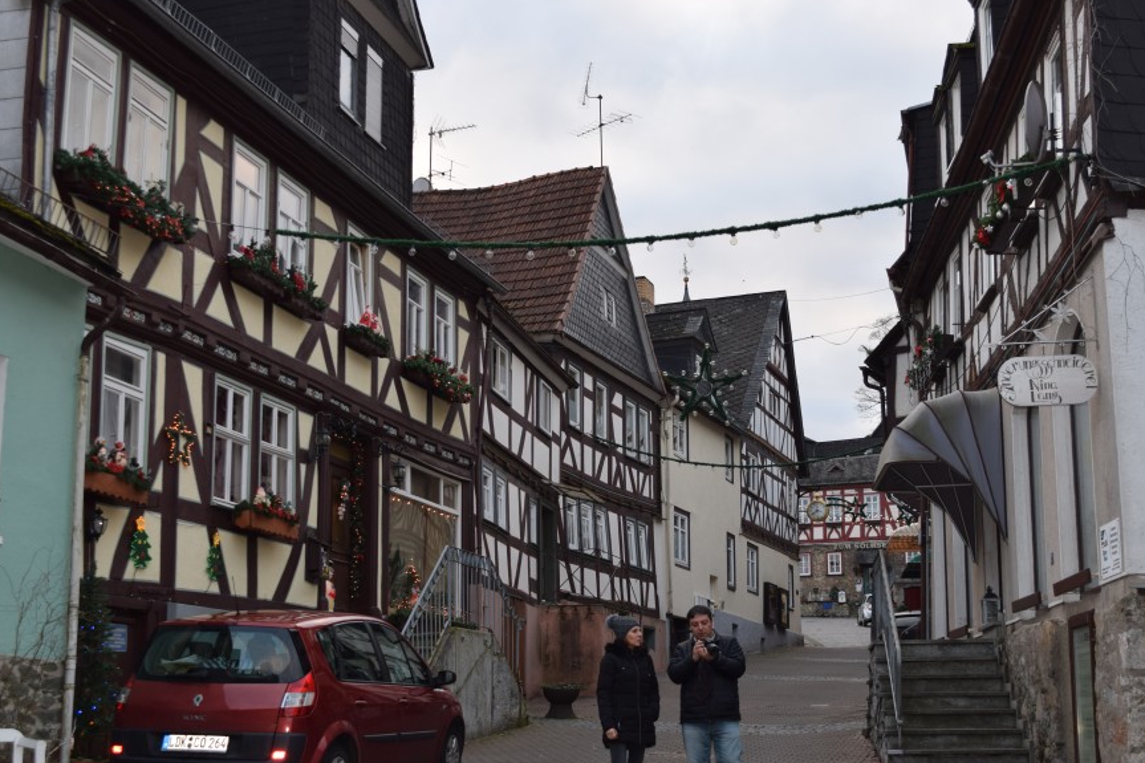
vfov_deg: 26.2
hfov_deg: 38.5
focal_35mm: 52
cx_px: 590
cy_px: 426
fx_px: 1641
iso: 250
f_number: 5.6
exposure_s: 1/125
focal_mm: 29
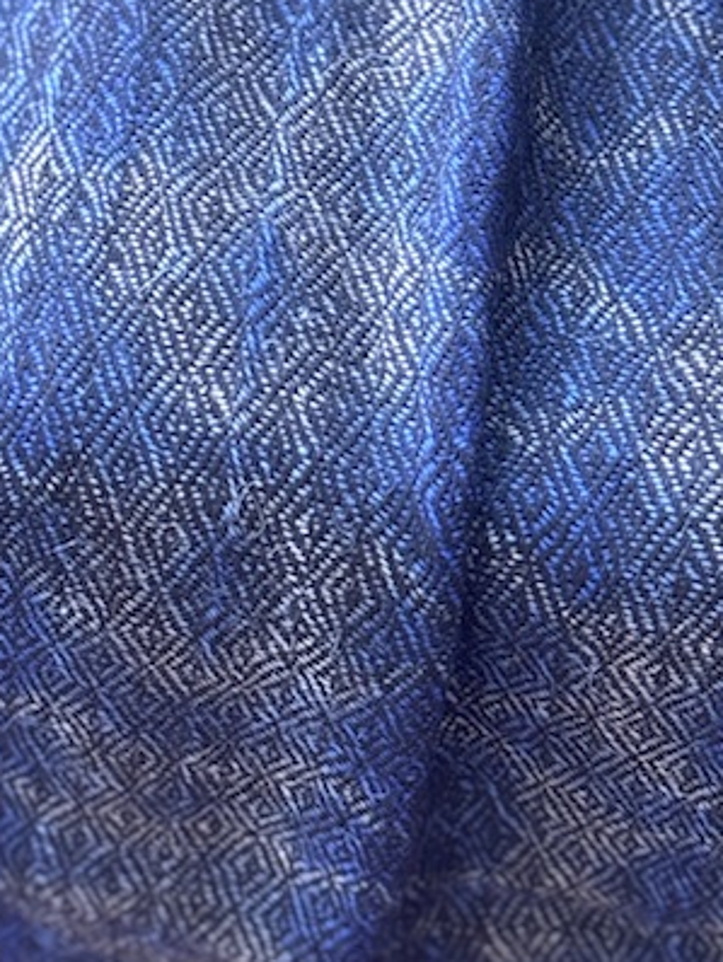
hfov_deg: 12.3
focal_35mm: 120
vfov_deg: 15.9
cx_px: 54
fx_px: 3338
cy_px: -128
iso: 125
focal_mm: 6.76
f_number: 1.78
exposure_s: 1/60
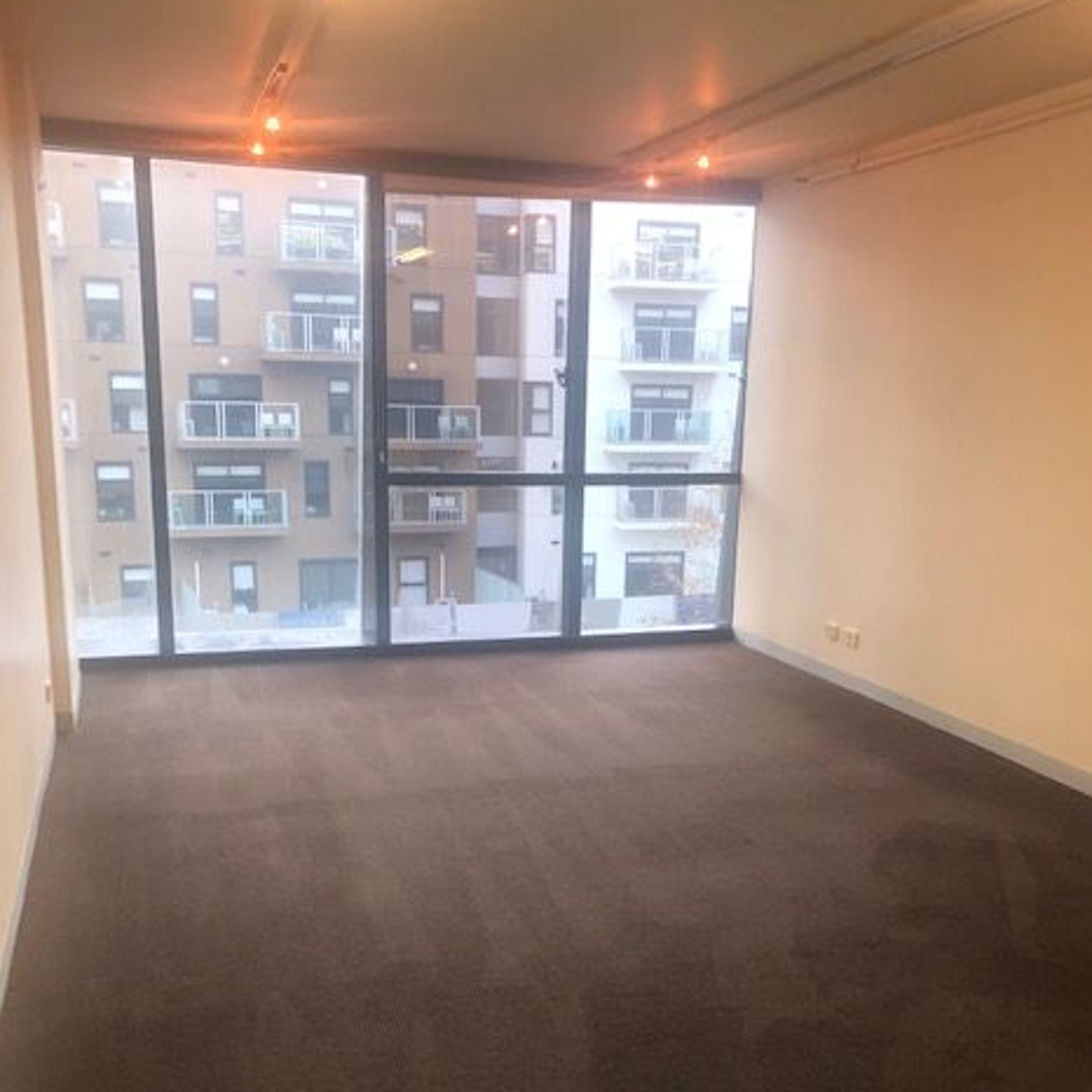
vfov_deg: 48.0
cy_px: 680
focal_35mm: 34
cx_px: 560
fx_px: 1213
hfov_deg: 48.4
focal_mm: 3.99
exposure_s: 1/100
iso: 50
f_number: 1.8
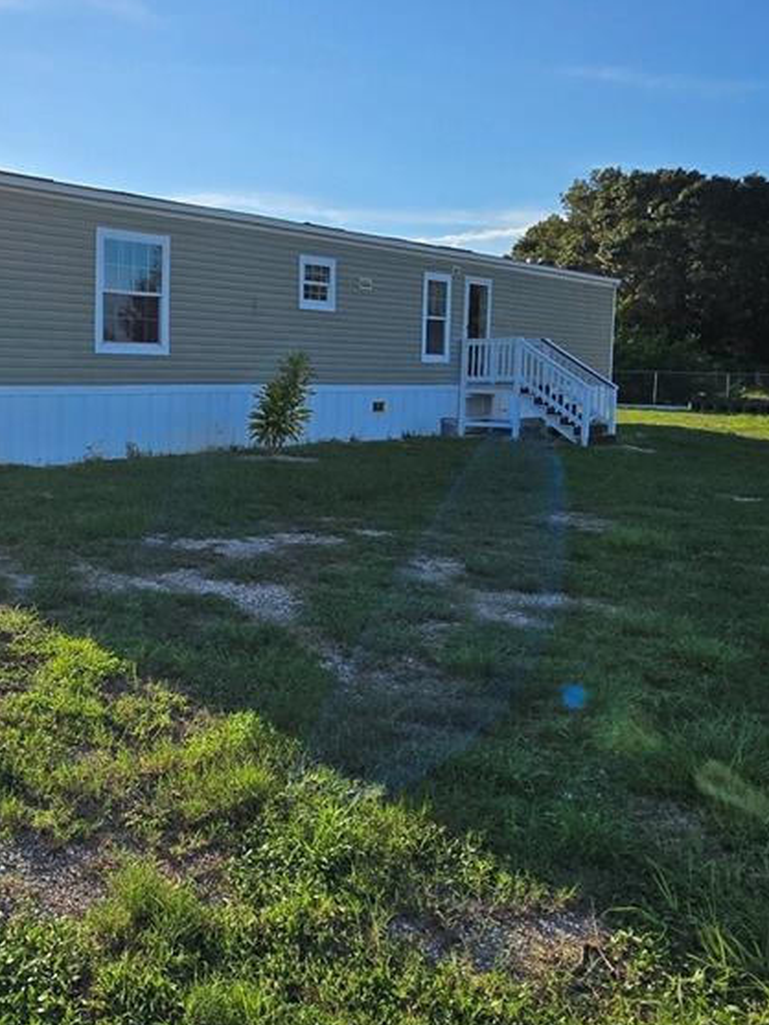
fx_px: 829
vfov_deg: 62.9
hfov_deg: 45.4
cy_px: 412
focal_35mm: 28
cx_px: 86
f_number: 2.2
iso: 50
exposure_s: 1/3001
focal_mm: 2.2
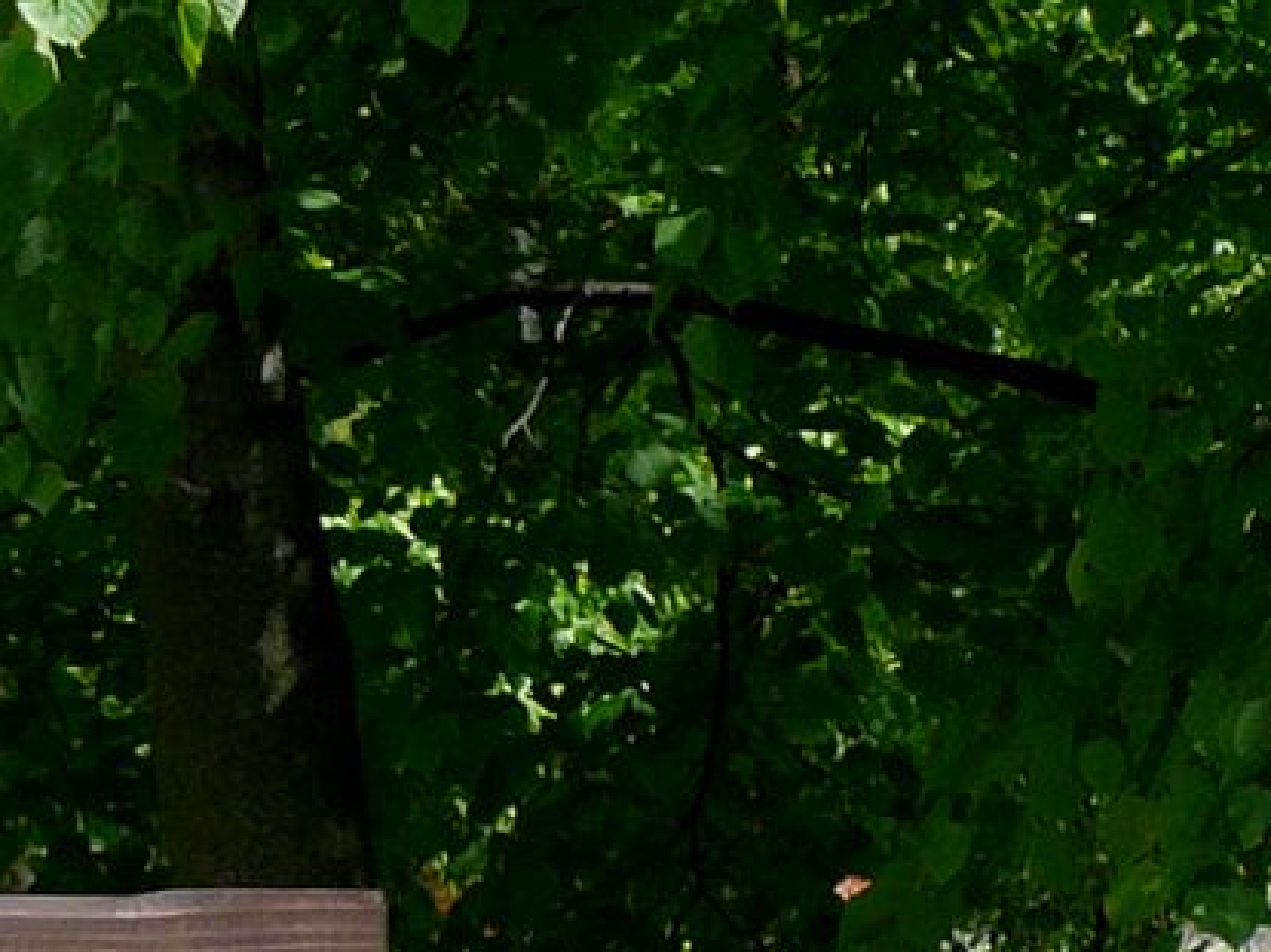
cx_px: -576
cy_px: 1462
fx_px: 8626
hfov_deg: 8.3
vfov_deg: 6.2
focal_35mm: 235
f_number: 3.8
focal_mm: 8.8
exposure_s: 1/320
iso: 100
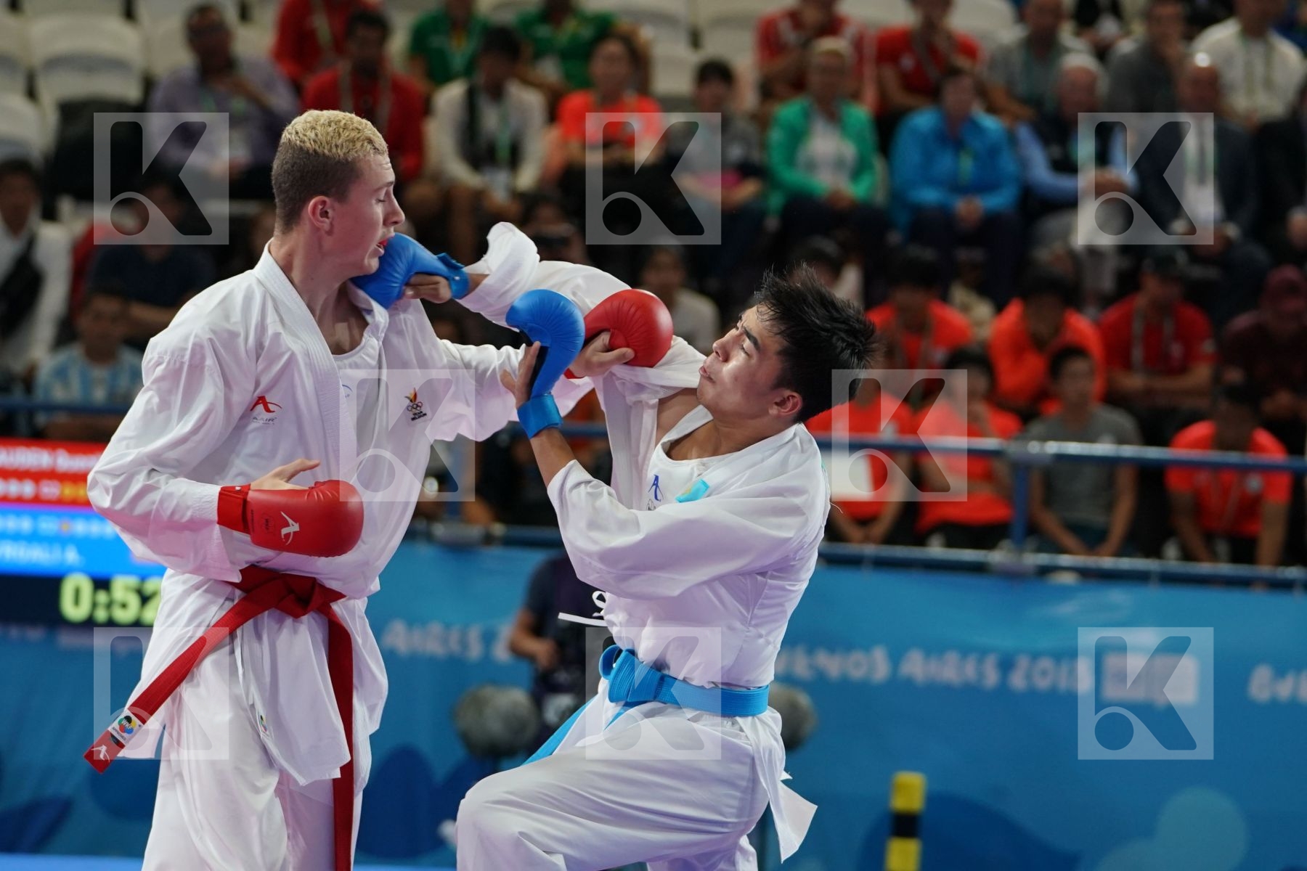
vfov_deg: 8.3
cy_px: 436
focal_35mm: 165
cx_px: 654
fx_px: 5990
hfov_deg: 12.5
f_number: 2.8
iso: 1600
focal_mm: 110
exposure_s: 1/1000
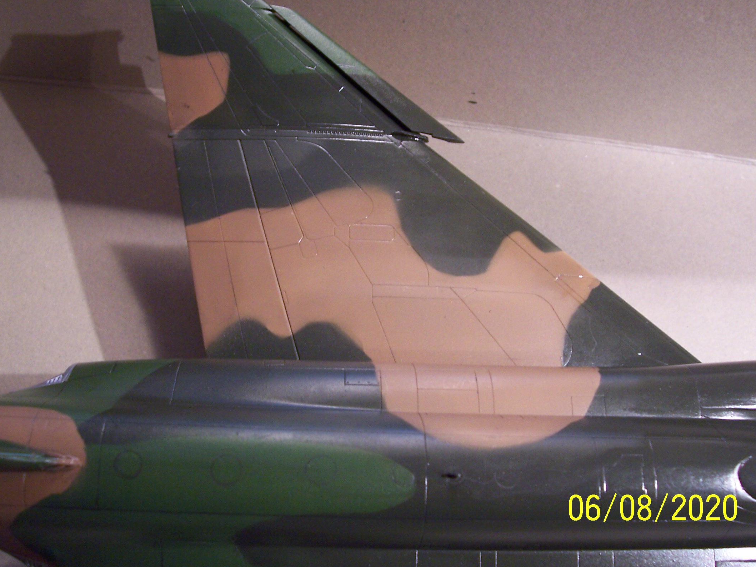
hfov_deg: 50.1
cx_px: 373
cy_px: 276
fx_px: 808
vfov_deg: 38.7
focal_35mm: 37
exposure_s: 1/15
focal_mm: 5.6
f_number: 2.7
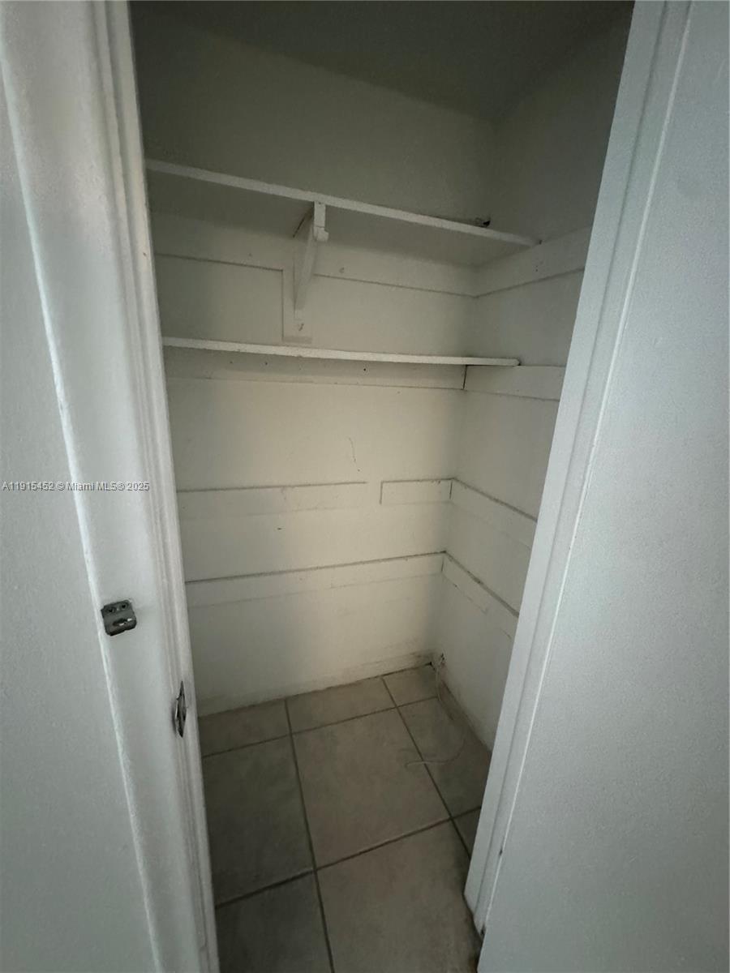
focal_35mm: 14
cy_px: 486
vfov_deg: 102.1
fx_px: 394
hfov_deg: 85.7
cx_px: 365
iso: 1000
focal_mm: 2.22
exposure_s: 1/40
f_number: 2.2
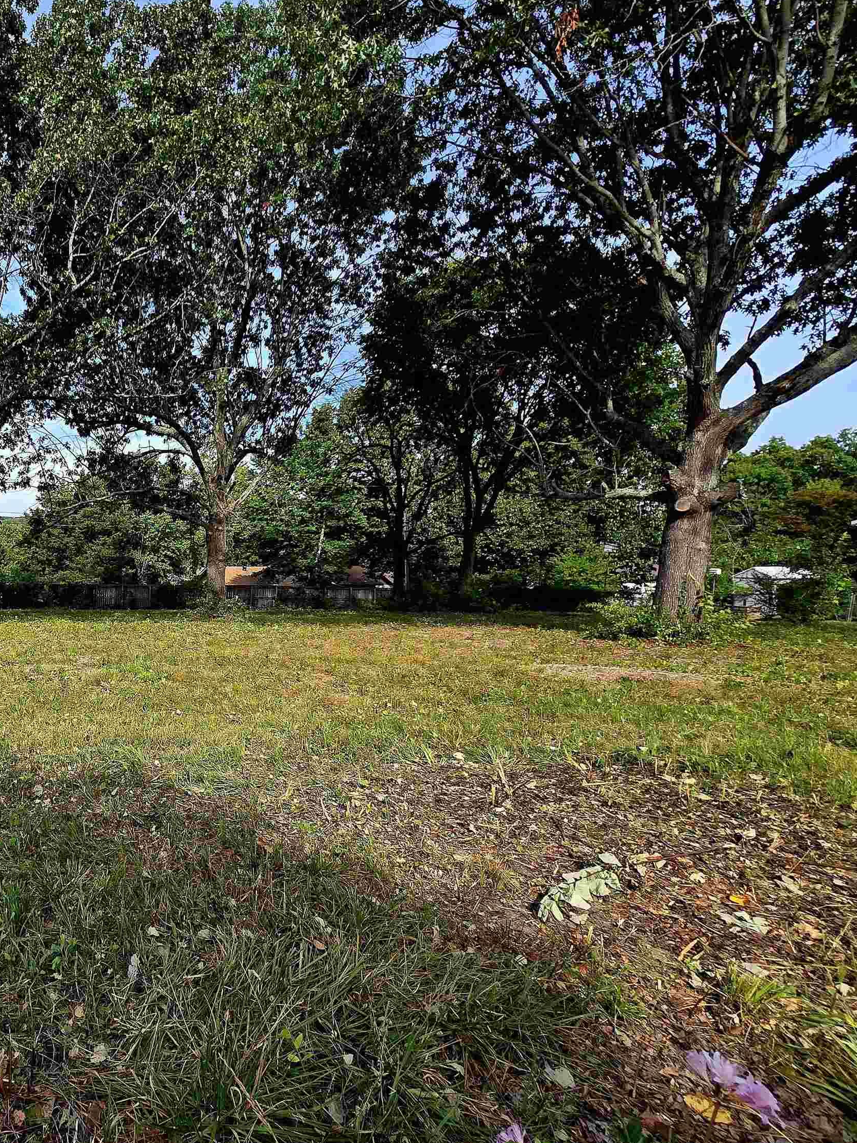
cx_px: 85
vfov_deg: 87.7
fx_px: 594
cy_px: 582
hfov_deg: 60.6
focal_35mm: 18
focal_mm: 2.2
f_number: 2.2
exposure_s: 1/1111
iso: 50
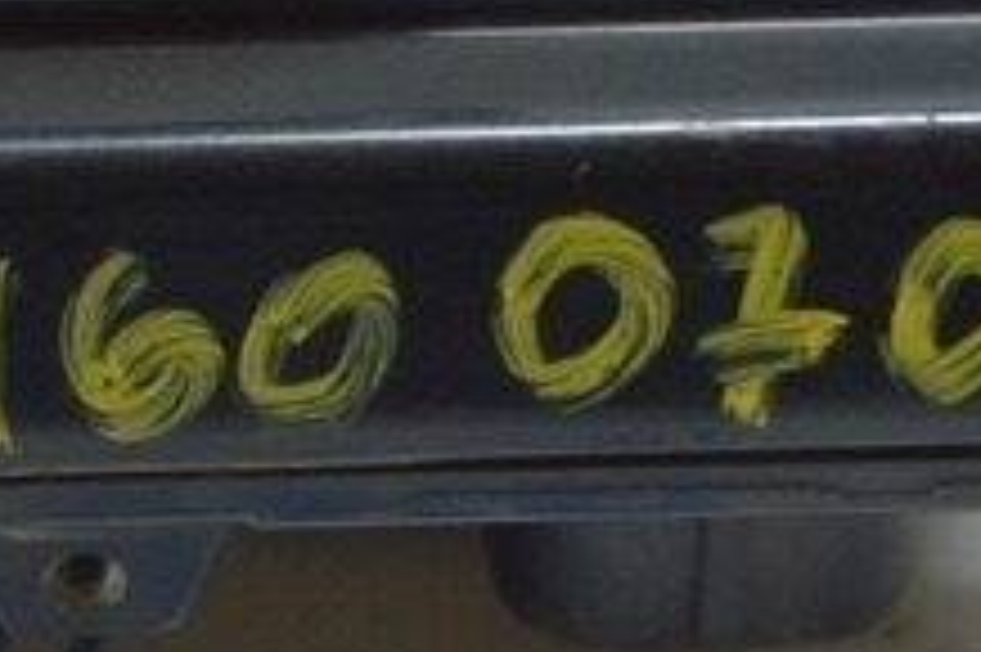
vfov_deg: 6.1
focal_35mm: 225
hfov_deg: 9.0
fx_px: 6126
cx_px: -261
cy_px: 124
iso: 400
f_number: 4.5
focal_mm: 32
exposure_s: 1/50
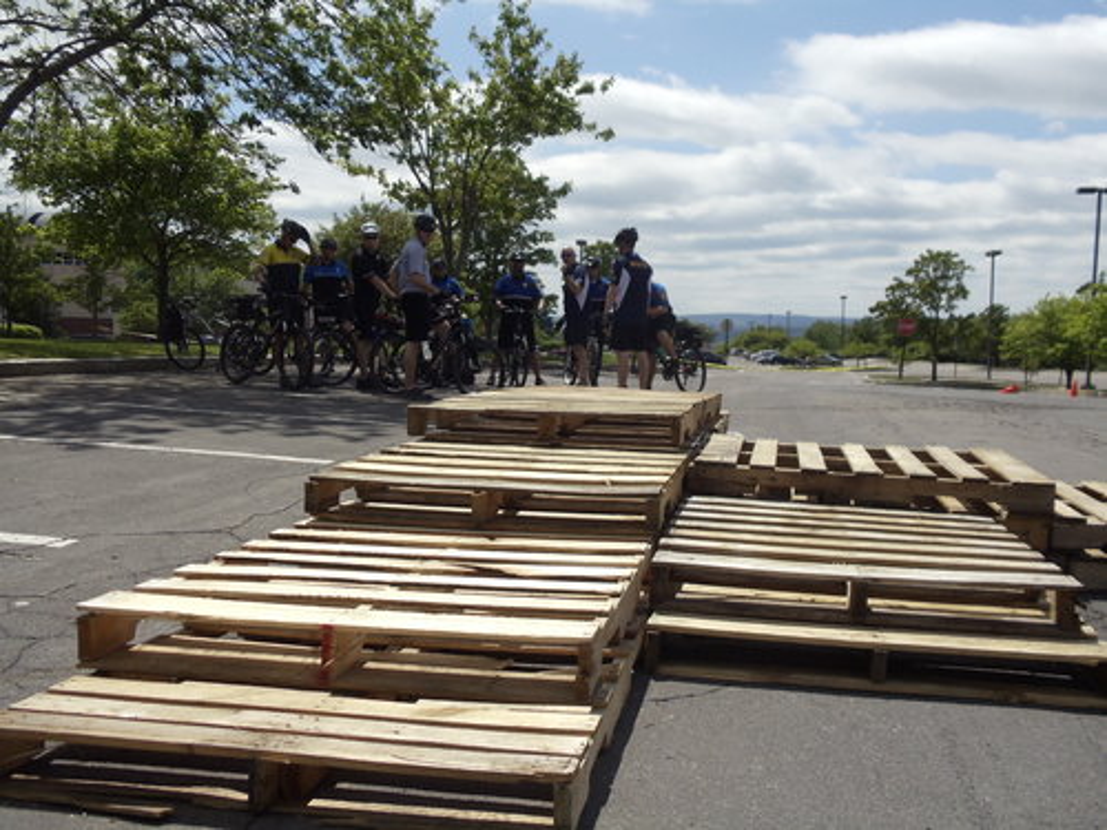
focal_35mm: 50
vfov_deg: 29.1
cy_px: 415
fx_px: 1599
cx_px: 554
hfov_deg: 38.2
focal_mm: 6.81
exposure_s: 1/400
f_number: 7.5
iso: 100
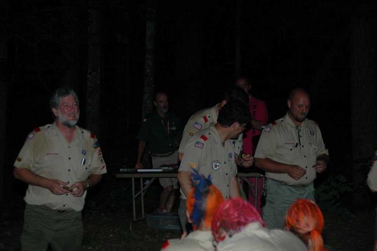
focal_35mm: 142
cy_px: 126
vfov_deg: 9.6
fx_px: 1490
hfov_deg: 14.4
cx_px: 188
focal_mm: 95
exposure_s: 1/60
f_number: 5.3
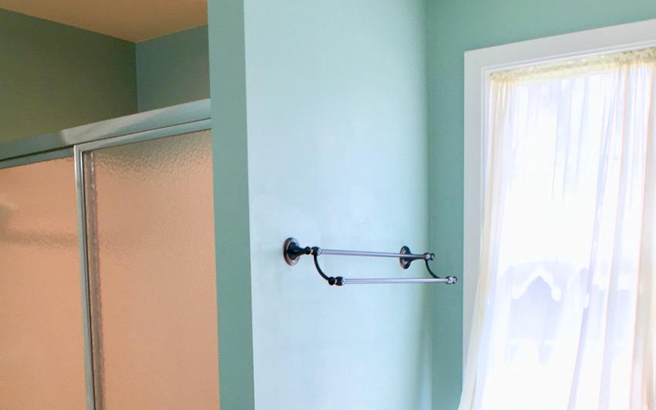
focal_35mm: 74
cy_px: 485
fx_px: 1323
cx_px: 278
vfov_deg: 16.9
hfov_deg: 27.8
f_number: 2.2
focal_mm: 4.15
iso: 25
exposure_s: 1/30
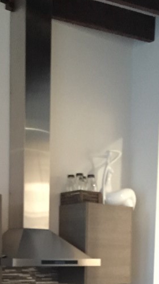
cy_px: 285
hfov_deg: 18.4
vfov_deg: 30.1
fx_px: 487
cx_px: 32
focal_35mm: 65
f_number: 2.2
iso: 640
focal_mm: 4.15
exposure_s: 1/15
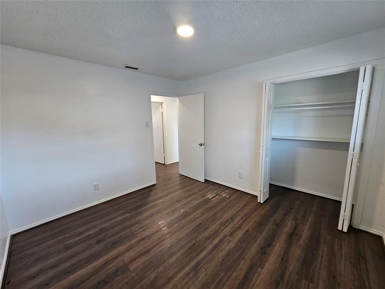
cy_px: 144
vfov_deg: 89.9
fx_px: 145
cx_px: 192
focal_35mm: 13
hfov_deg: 106.2
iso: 160
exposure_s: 1/60
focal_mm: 2.2
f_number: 2.2
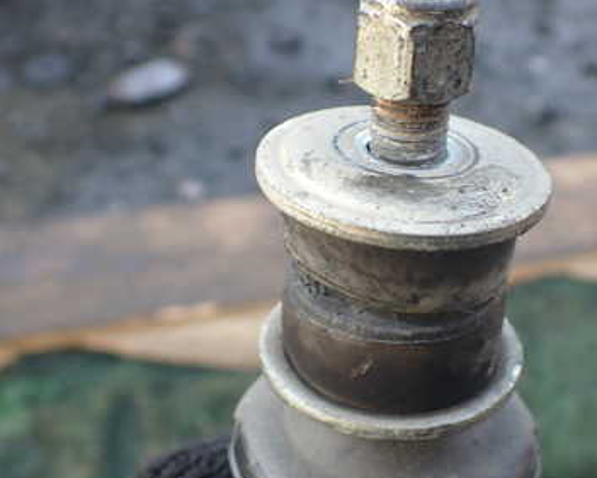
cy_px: 233
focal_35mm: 50
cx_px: 400
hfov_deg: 36.9
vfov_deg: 30.3
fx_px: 884
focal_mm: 5.4
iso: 100
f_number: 2.3
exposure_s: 1/125
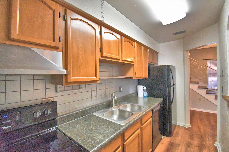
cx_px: 114
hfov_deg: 100.4
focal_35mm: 15
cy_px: 76
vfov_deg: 77.3
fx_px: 95
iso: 12800
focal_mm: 10
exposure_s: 1/500
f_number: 4.5
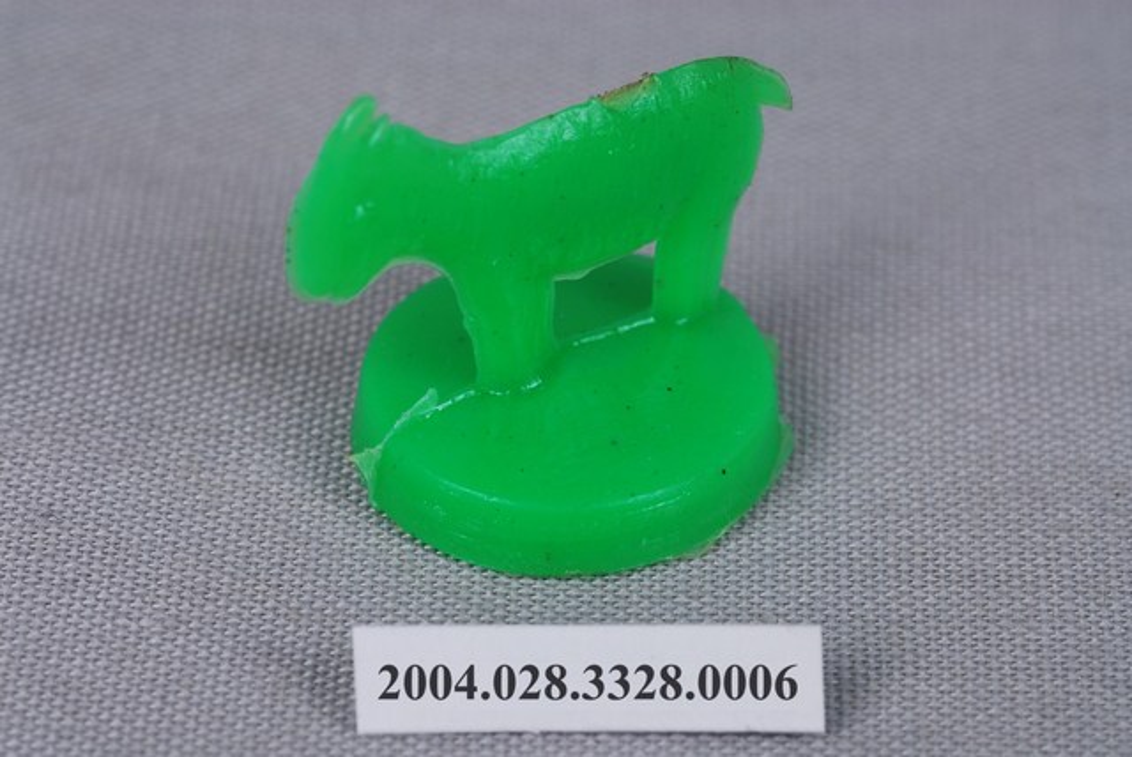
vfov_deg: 15.2
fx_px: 2833
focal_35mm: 90
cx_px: 566
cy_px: 378
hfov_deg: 22.6
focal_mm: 60
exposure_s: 1/125
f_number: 25
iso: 100
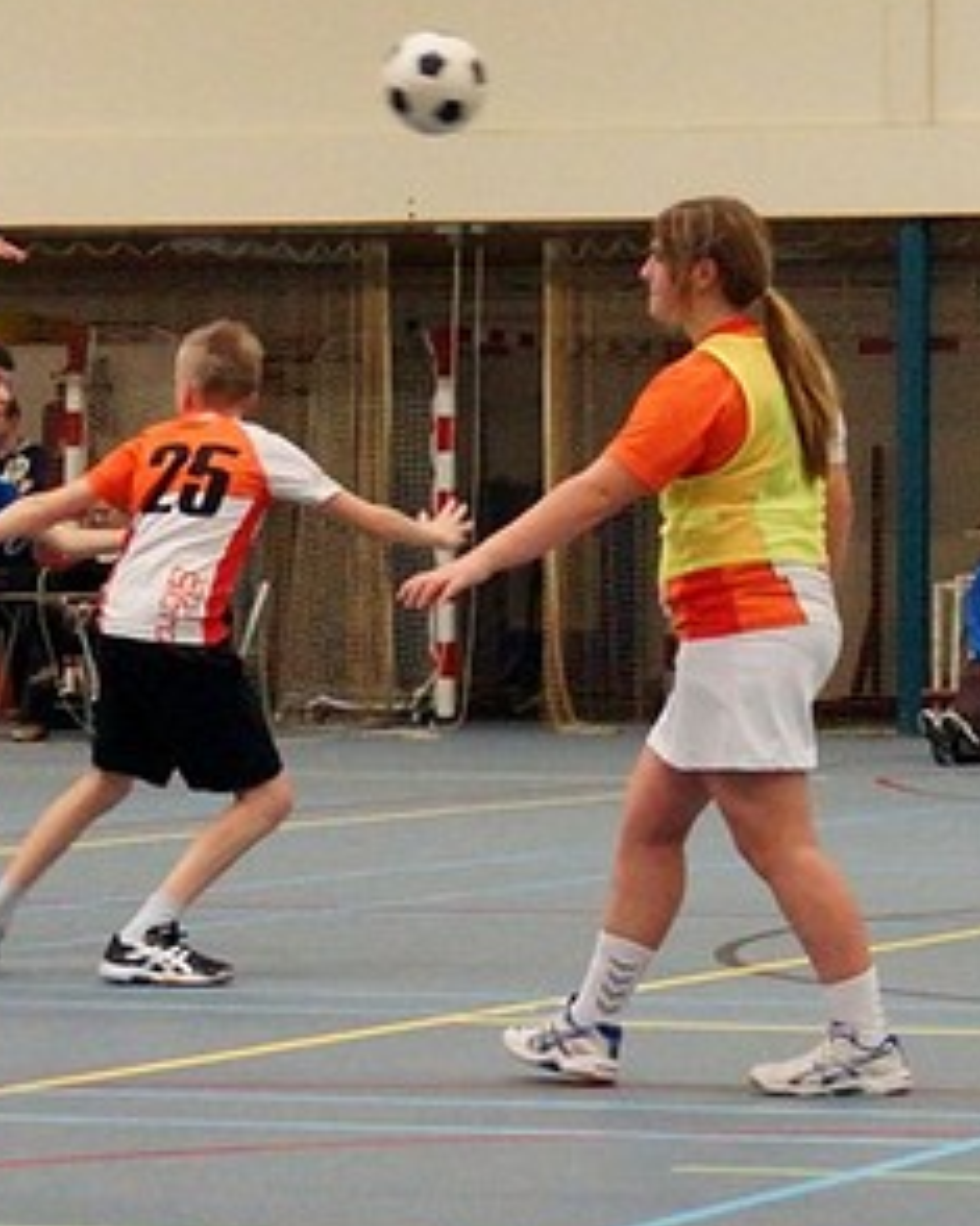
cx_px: 1339
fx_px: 3918
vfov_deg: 17.3
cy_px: -38
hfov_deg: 13.6
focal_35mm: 108
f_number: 2.8
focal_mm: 22
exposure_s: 1/200
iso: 1600
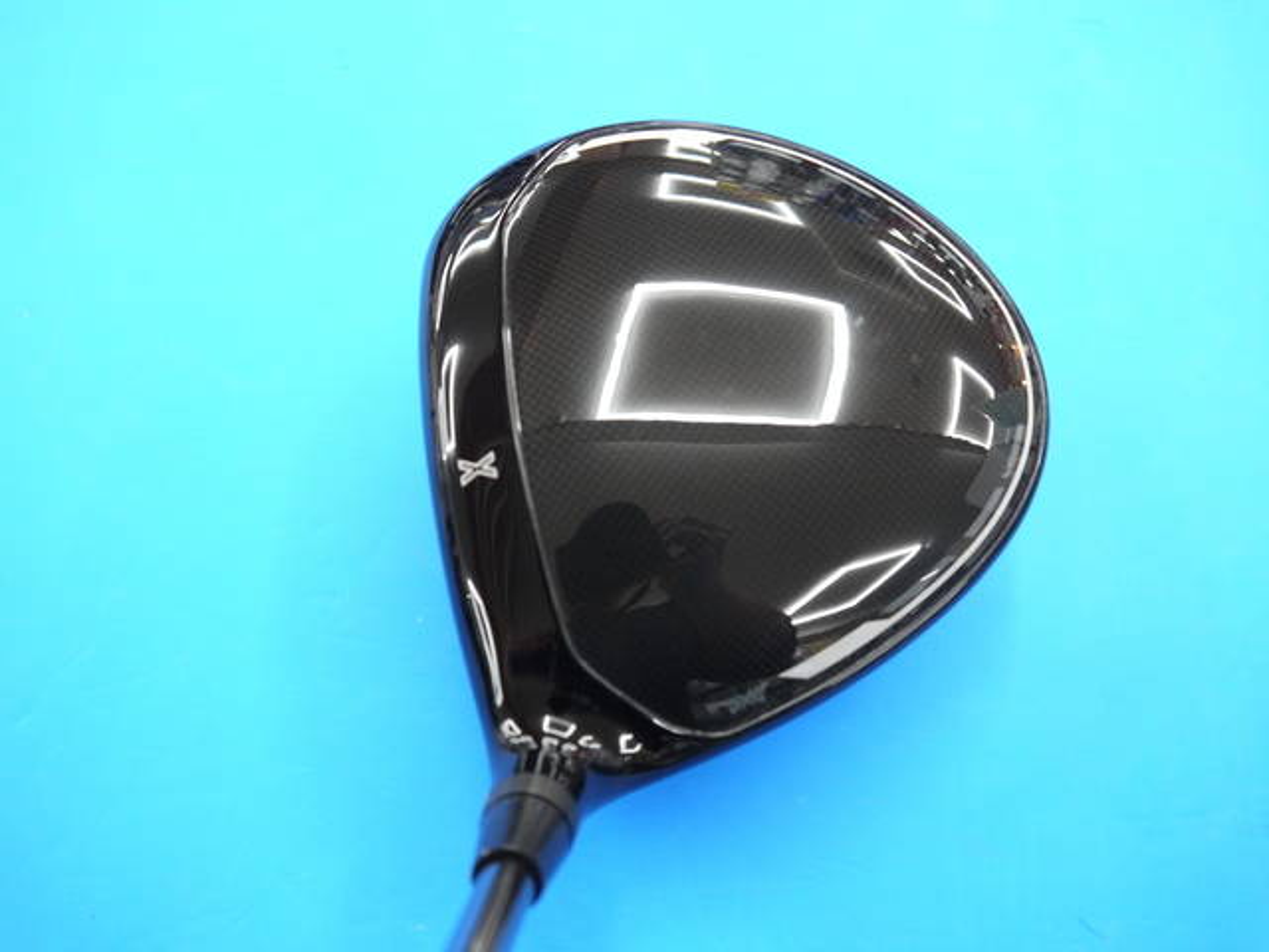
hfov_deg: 54.0
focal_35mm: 34
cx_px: 634
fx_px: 1246
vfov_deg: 41.8
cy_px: 476
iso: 800
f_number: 4
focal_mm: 17
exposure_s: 1/100
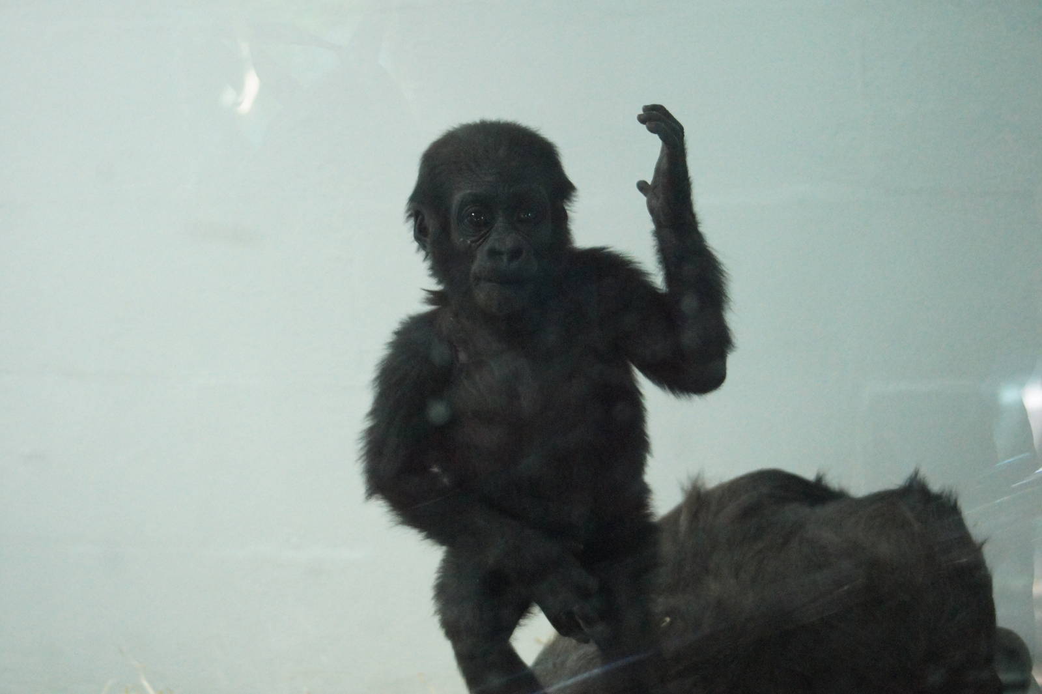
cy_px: 347
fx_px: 3254
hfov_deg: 18.2
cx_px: 521
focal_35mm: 112
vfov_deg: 12.2
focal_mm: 75
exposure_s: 1/80
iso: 3200
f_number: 4.5
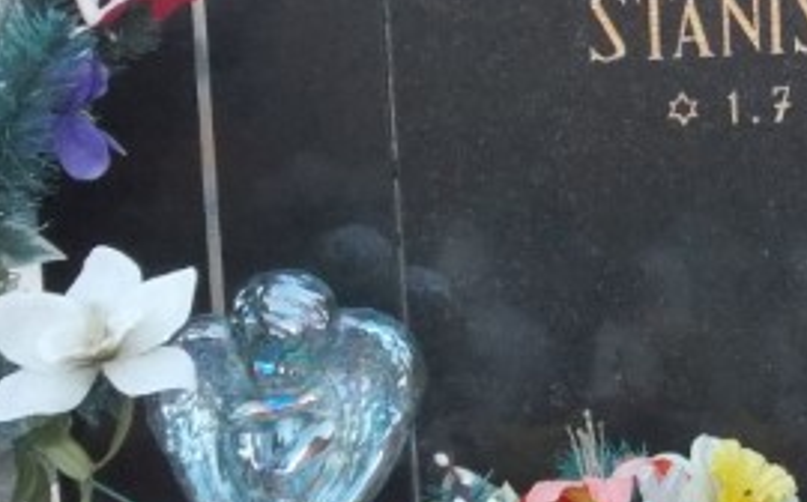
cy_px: 212
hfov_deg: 13.6
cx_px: 903
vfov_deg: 8.7
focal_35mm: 151
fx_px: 3317
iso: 500
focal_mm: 8.5
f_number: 4
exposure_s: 1/250
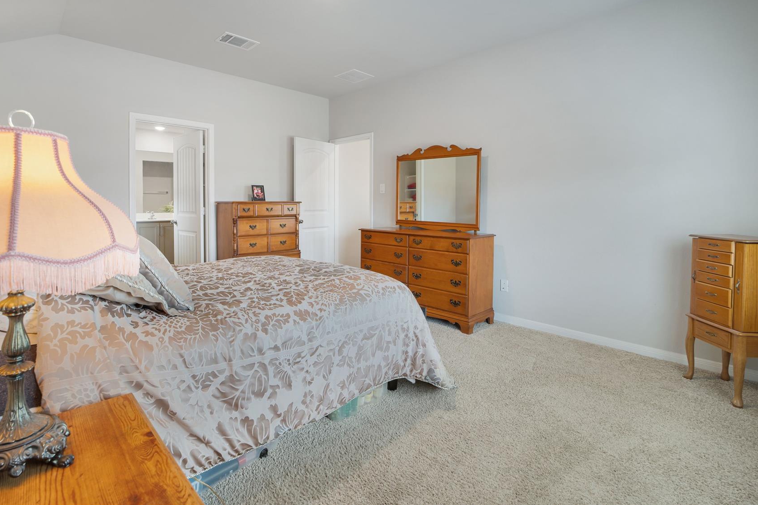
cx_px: 355
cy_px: 199
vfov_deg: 69.6
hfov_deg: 93.2
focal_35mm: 17
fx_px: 358
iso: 100
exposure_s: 1/1.43
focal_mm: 14
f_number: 8
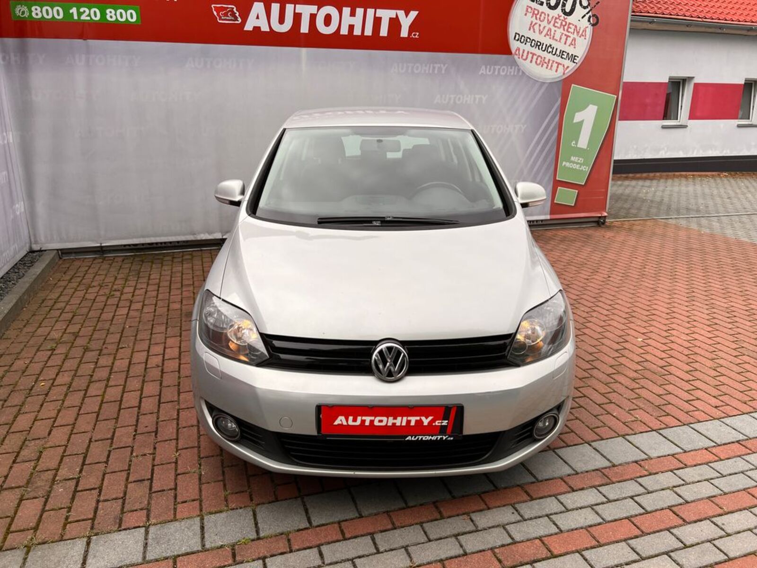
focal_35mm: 26
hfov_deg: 67.3
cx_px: 378
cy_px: 284
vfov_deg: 53.1
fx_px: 569
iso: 50
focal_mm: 5.7
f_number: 1.5
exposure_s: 1/2513
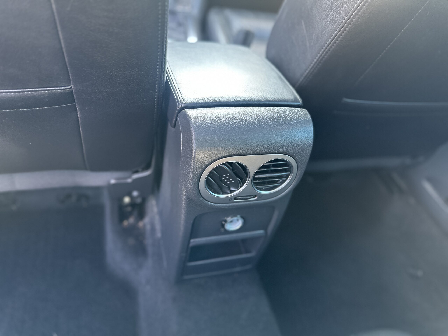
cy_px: 168
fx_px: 311
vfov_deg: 56.8
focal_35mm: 24
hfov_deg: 71.6
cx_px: 224
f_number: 1.78
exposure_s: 1/60
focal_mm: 6.86
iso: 320
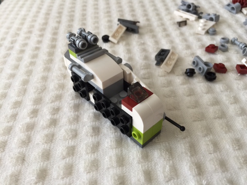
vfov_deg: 48.2
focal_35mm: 29
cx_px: 124
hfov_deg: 61.7
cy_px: 92
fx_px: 207
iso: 32
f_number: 2.2
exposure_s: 1/30
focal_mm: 4.15
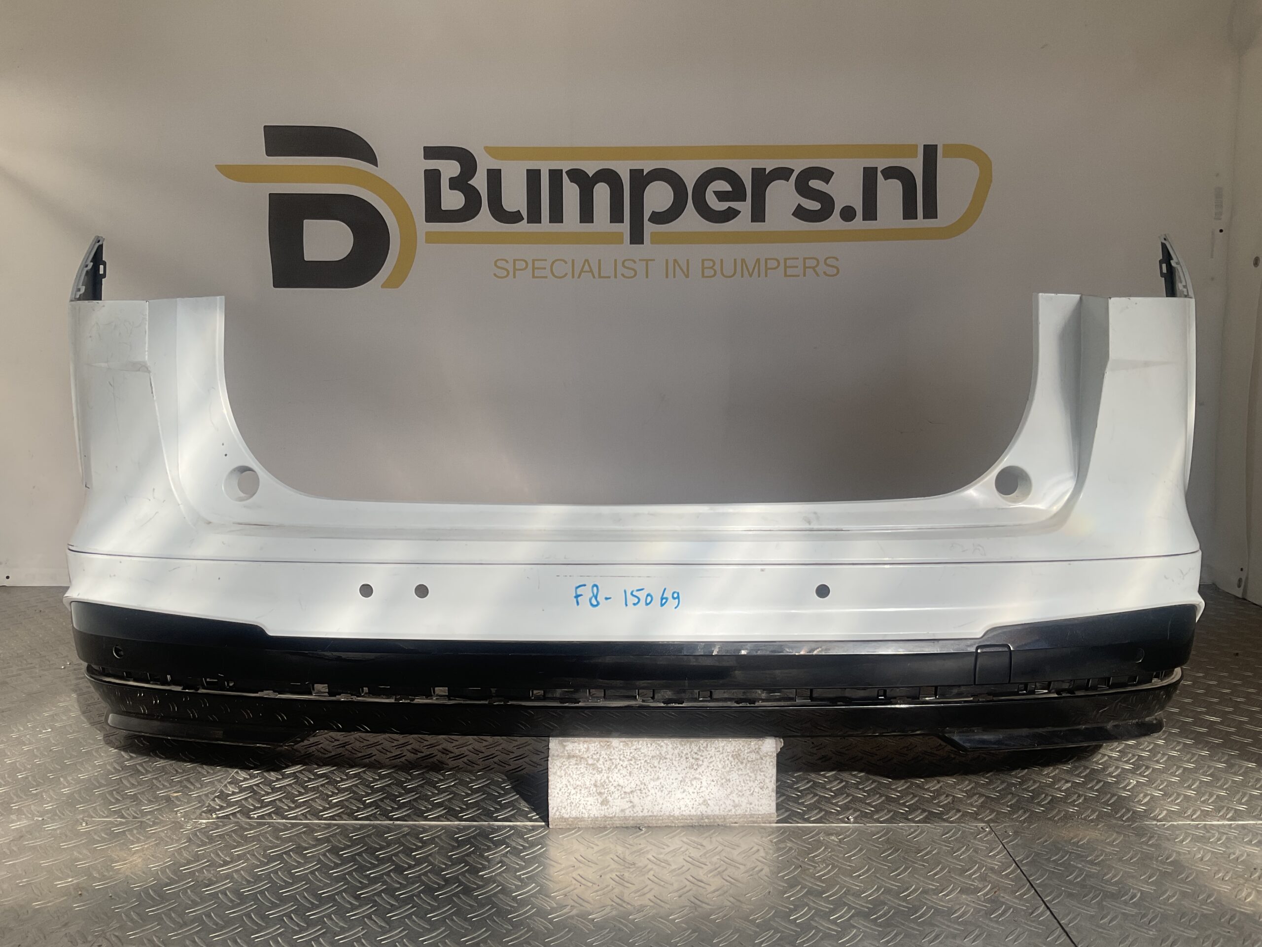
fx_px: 1057
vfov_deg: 48.2
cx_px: 631
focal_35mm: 29
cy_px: 474
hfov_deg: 61.7
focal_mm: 3
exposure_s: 1/1786
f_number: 1.8
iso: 25
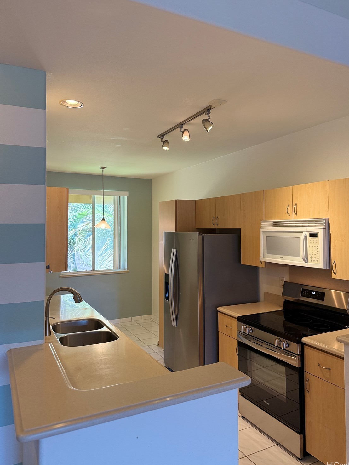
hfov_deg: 53.0
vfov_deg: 67.2
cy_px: 216
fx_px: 349
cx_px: 184
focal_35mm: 26
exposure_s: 1/131
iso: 200
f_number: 1.78
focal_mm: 6.76
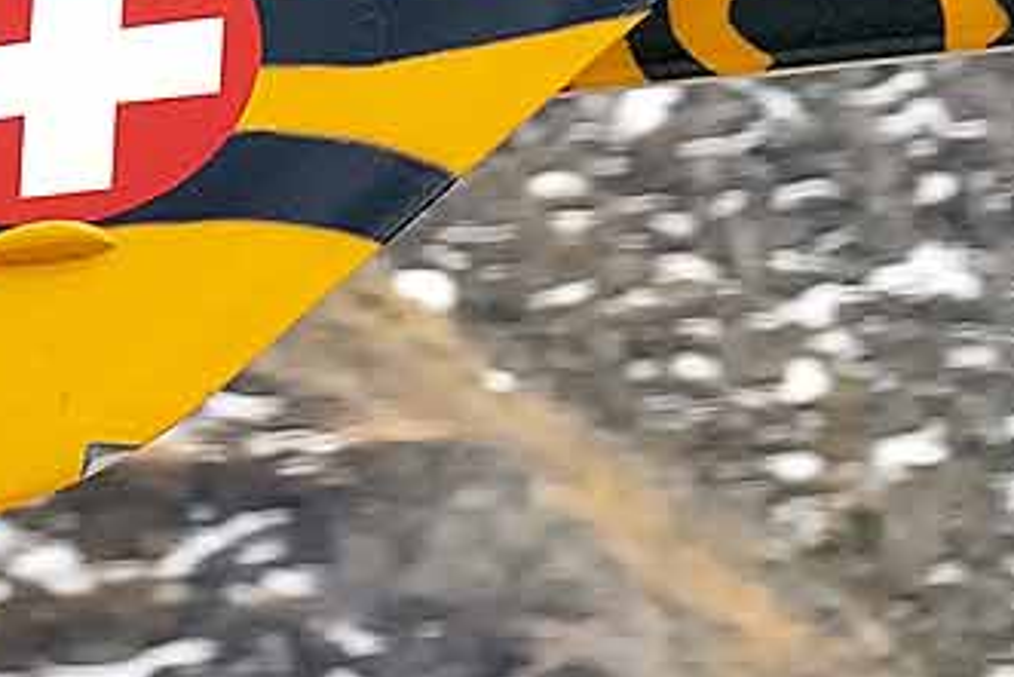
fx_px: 69711
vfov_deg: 0.6
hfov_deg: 0.8
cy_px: -845
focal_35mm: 2474
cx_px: 594
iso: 1250
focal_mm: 400
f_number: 6.3
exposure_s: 1/3200
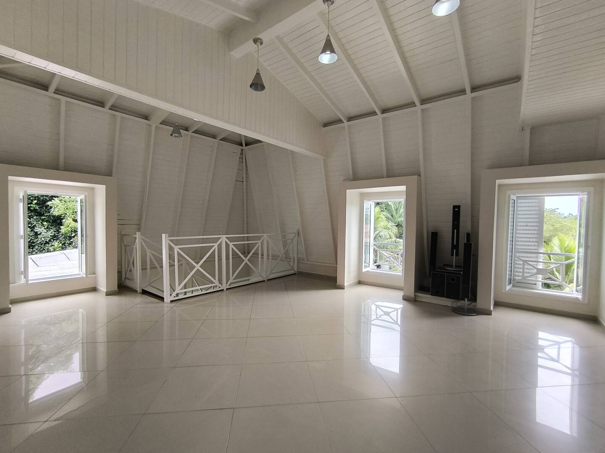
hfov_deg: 94.5
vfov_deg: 78.1
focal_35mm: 16
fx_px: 280
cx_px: 302
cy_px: 226
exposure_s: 1/120
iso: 80
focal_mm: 1.65
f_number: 2.2
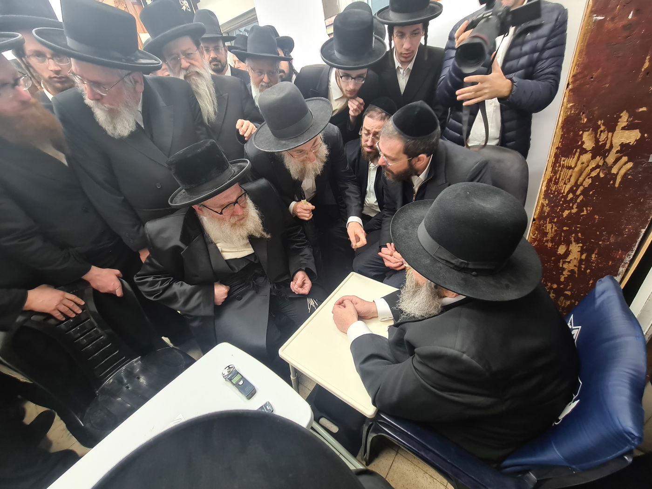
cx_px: 326
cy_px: 244
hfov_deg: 106.2
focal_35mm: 13
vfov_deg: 89.9
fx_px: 245
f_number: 2.2
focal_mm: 2.22
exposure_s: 1/50
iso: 125
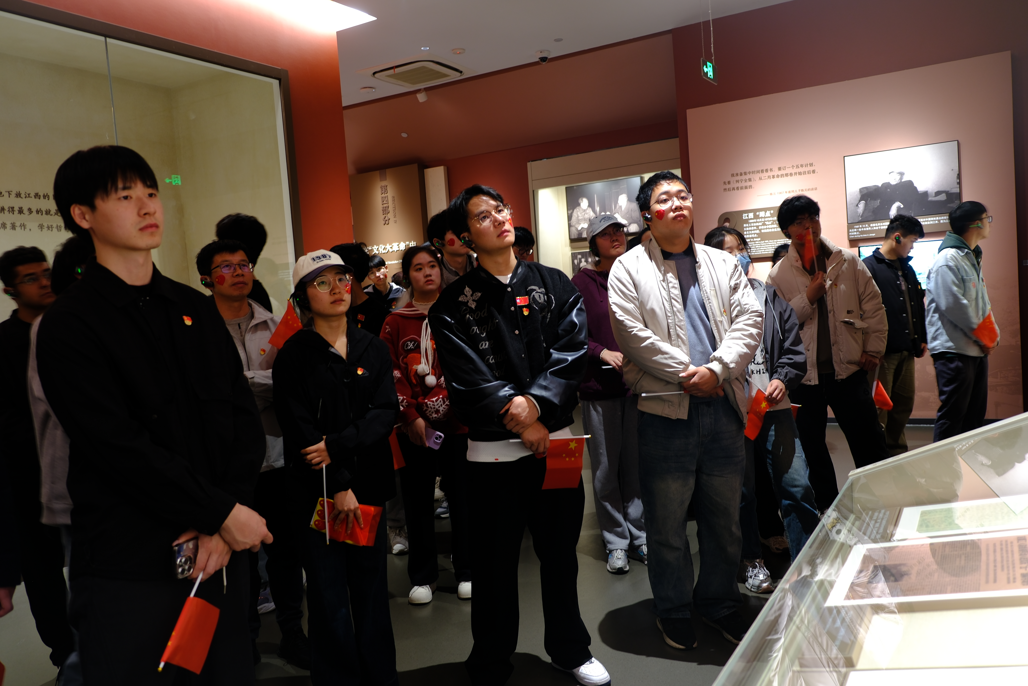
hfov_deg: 67.4
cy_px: 343
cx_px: 514
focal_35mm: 27
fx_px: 771
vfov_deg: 47.9
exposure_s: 1/4
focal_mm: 18
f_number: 2.8
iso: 100
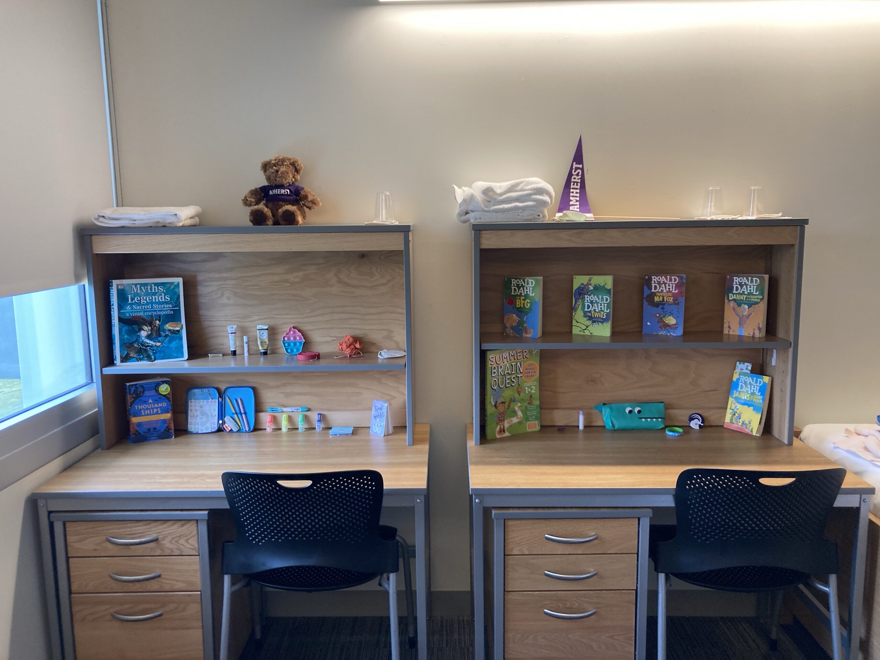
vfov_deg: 49.7
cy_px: 330
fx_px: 712
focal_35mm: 28
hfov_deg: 63.4
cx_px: 440
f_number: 1.8
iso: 80
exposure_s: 1/77
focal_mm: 3.99
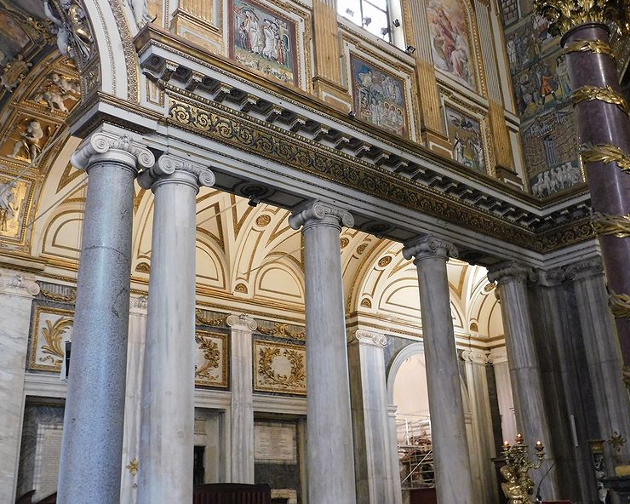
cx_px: 300
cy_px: 249
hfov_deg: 47.9
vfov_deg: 39.2
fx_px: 709
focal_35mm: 38
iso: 800
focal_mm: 6.3
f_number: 3.5
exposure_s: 1/10
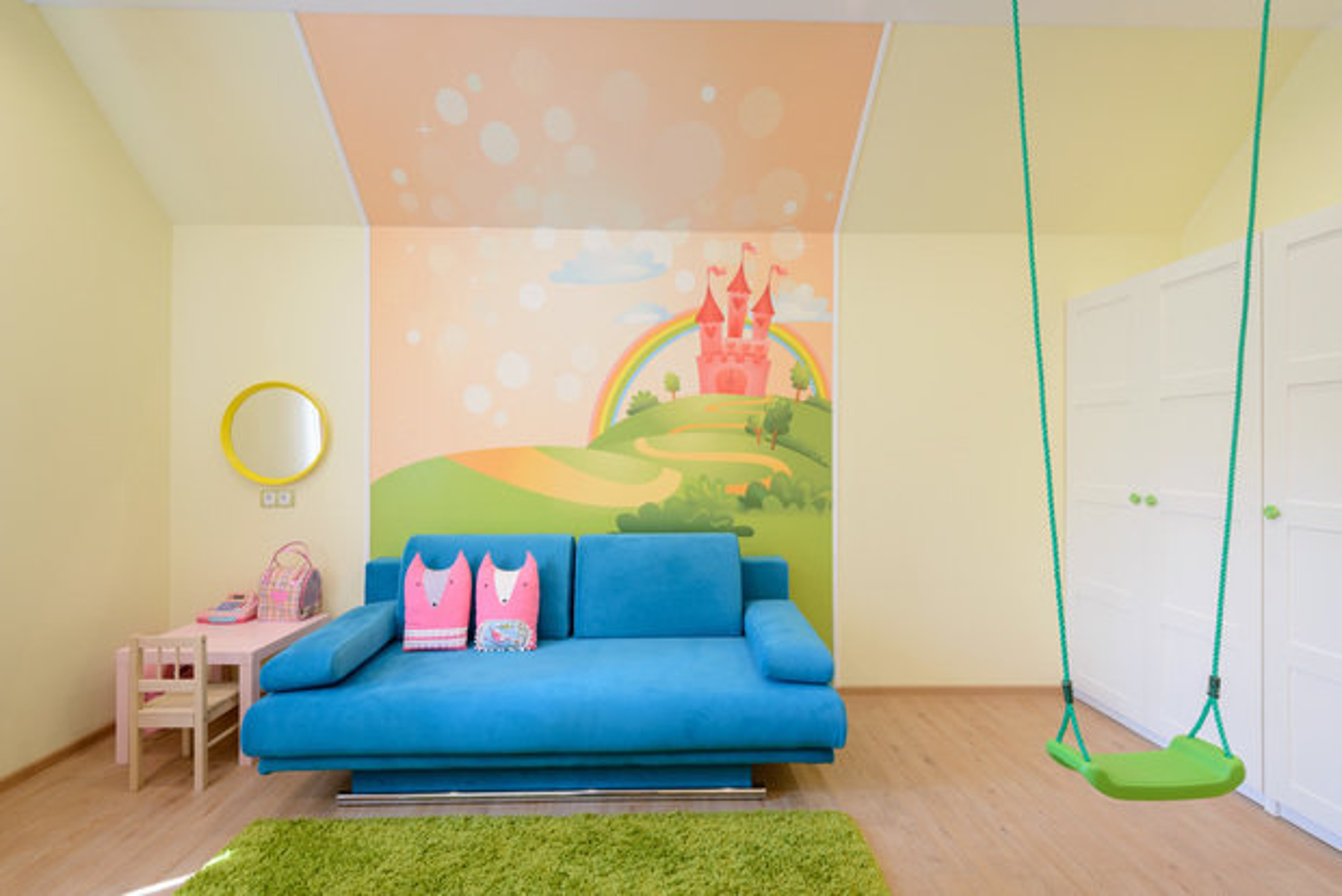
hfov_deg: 96.7
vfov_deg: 73.8
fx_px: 597
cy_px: 448
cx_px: 671
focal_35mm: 16
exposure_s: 1/2
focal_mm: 16
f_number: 10
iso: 100
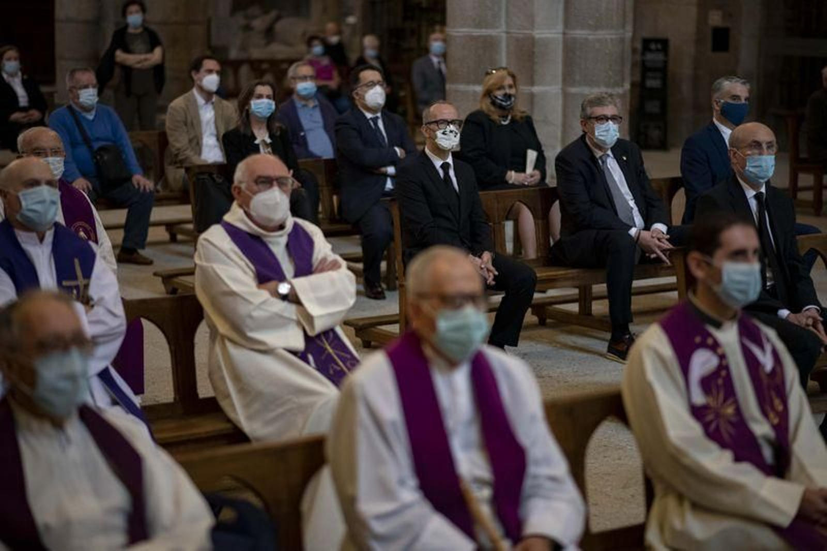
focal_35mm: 85
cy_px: 276
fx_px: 1952
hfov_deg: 23.9
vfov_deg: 16.1
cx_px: 414
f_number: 2
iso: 2500
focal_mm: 85
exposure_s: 1/160
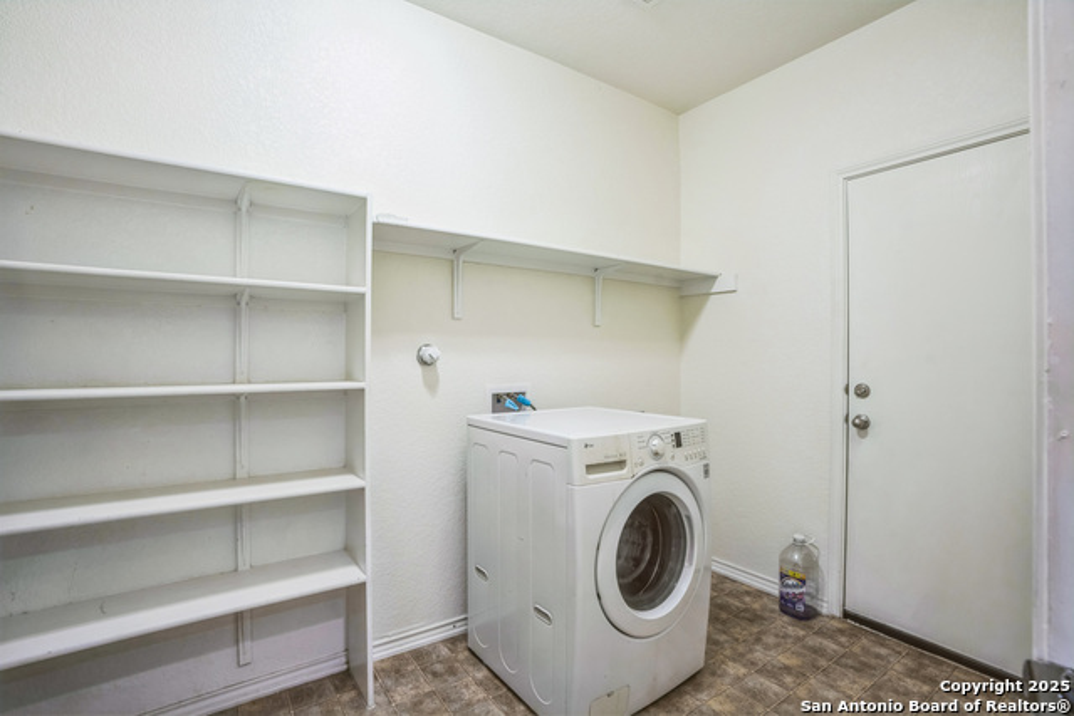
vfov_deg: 73.8
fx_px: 477
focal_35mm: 16
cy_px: 358
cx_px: 537
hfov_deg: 96.7
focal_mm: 16
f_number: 8
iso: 250
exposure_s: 1/15
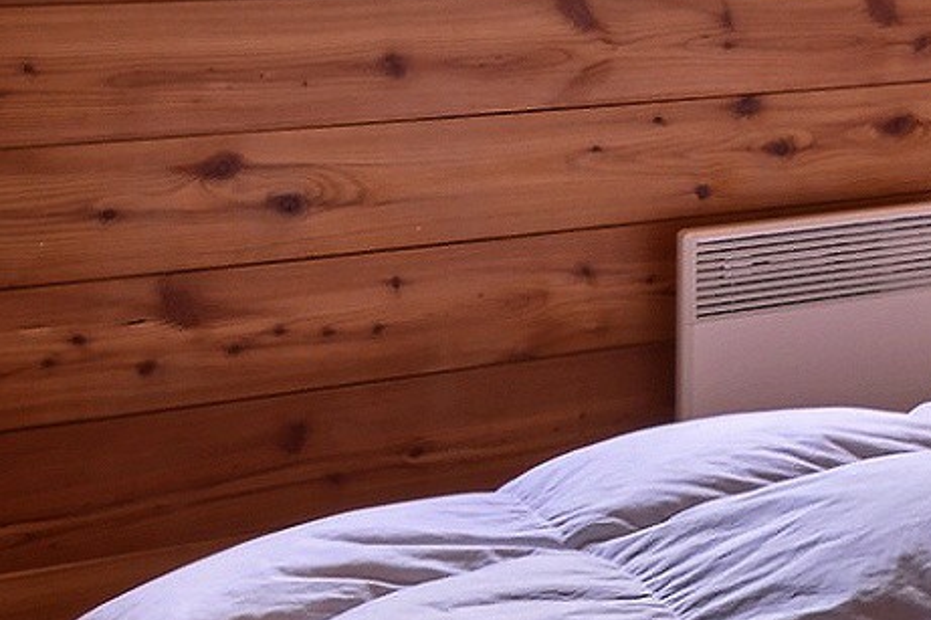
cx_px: 1826
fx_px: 2068
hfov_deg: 18.0
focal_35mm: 80
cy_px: -231
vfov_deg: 16.0
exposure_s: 1/2
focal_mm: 12
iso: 400
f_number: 9
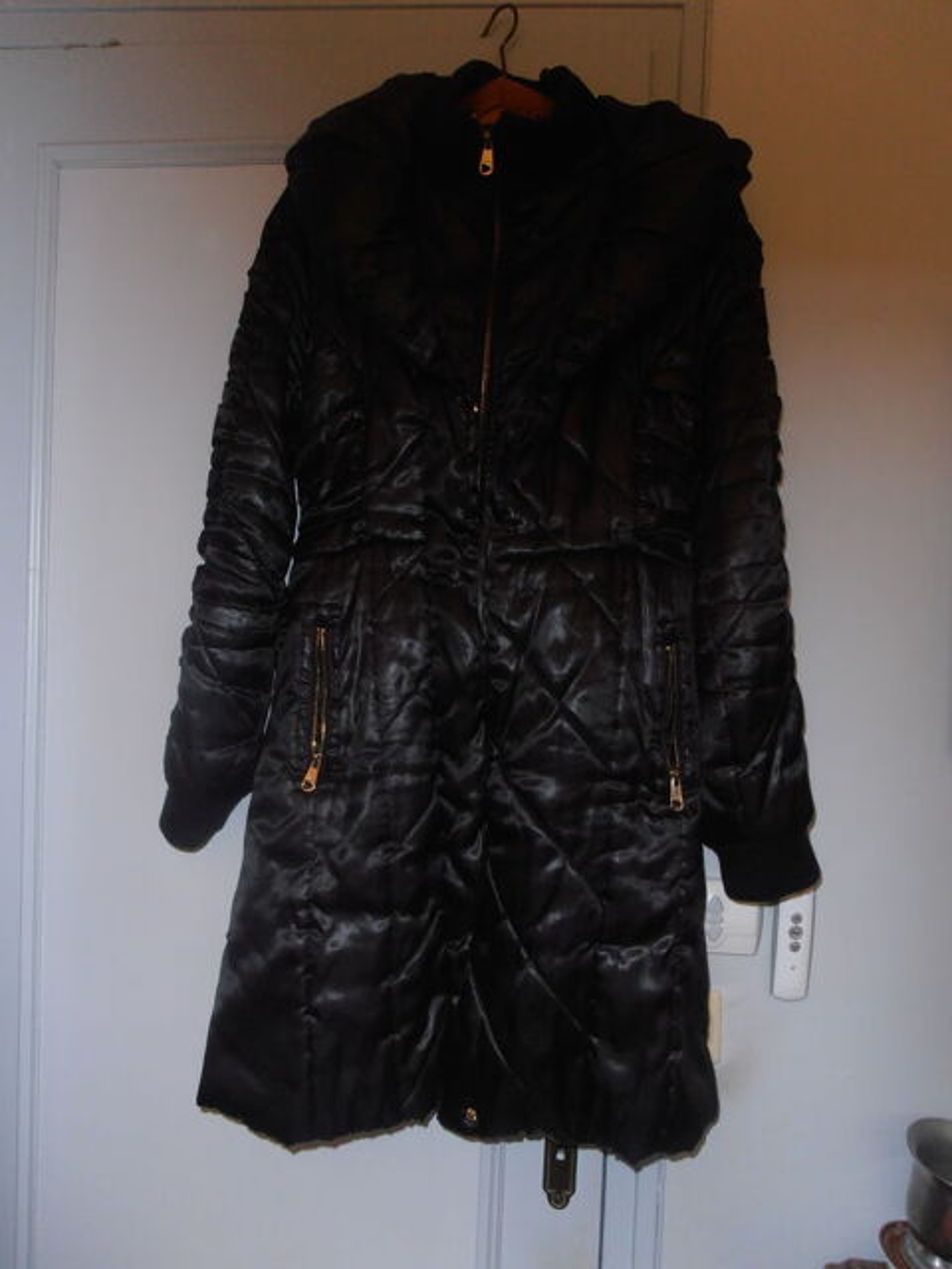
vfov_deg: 71.6
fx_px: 880
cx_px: 476
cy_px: 634
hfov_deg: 56.8
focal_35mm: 24
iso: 125
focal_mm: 4.2
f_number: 3
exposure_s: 1/30
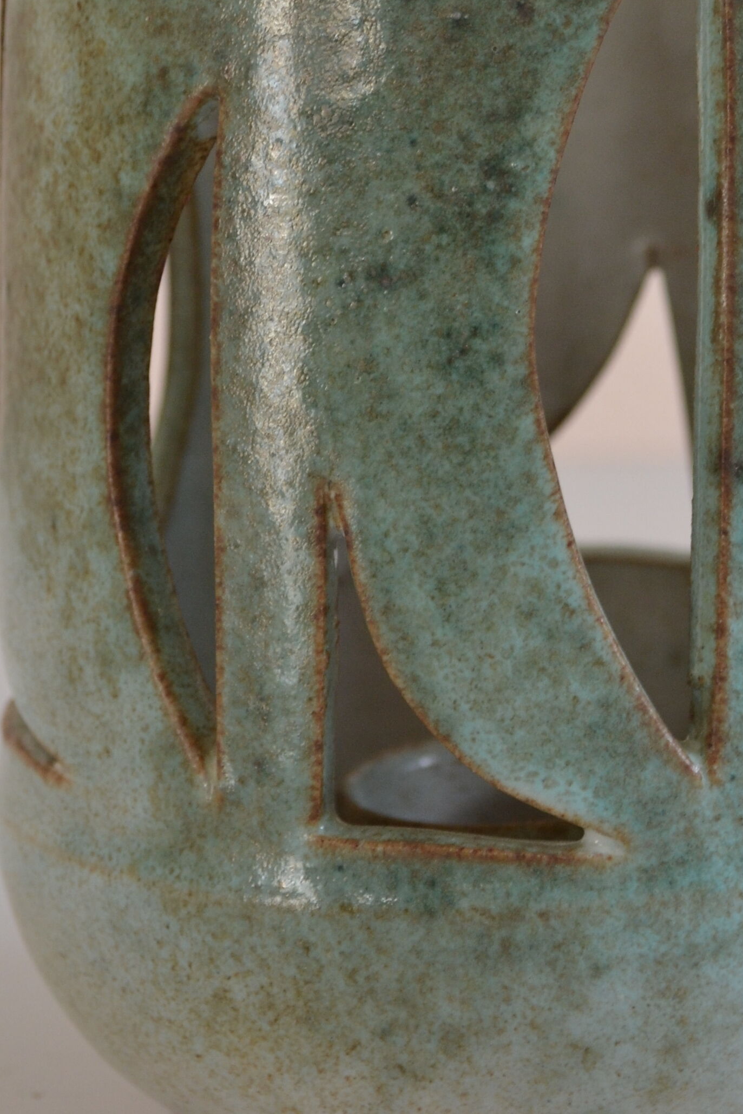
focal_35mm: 141
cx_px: 615
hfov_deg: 9.7
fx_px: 4364
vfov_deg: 14.5
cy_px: 209
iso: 400
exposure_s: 1/125
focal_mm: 42
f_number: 5.3
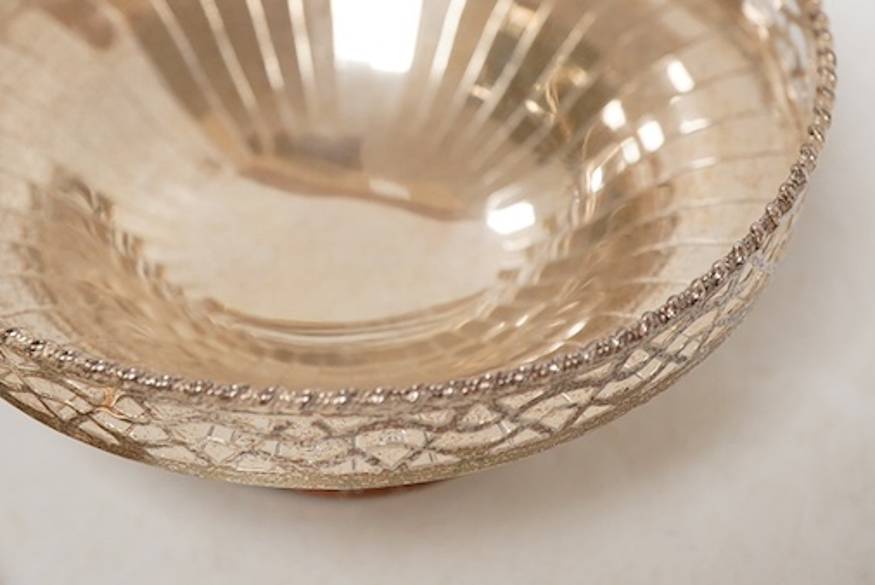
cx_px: 315
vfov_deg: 17.0
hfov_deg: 25.3
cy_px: 173
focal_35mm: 80
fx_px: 1945
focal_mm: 30
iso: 1250
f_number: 8
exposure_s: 1/125
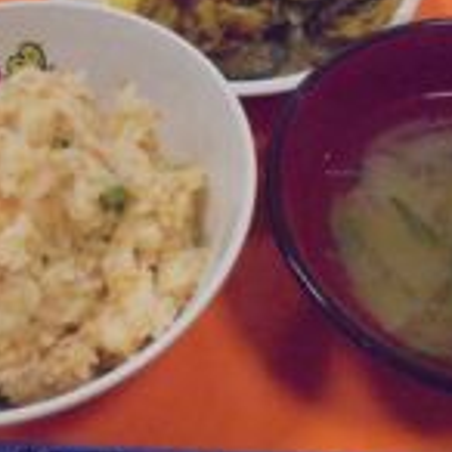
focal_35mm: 55
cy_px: 207
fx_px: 813
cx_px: 220
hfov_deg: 31.1
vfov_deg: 31.1
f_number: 3.5
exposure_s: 1/250
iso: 1600
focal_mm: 4.6
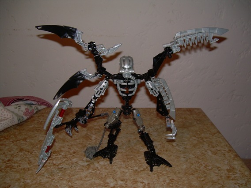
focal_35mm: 38
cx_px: 126
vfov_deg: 37.7
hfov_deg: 49.0
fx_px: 276
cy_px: 94
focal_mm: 6.3
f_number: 2.8
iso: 50
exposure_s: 1/60
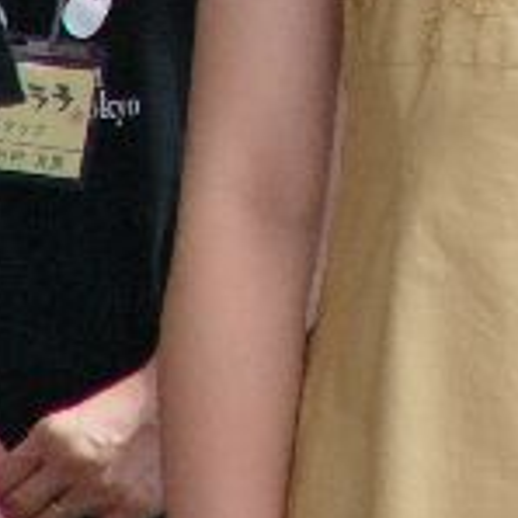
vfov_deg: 1.1
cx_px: 695
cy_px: -243
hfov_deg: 1.1
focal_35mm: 1637
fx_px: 27714
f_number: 2.8
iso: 100
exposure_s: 1/1000
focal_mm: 72
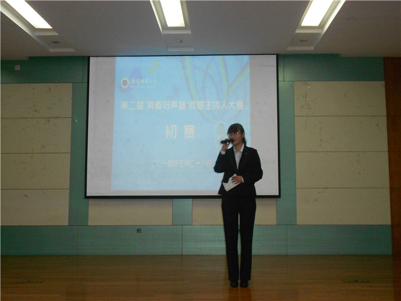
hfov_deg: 50.1
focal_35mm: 37
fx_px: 429
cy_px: 150
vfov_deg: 38.7
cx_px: 200
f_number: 3.9
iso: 320
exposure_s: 1/30
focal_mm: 6.7
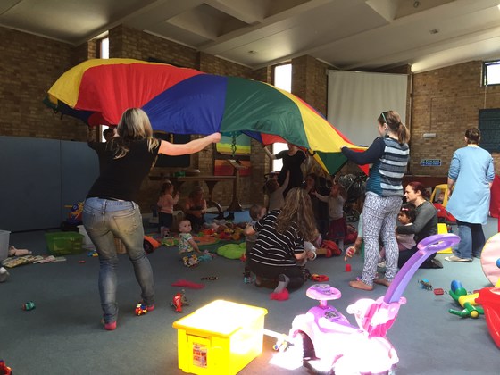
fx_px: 419
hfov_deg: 61.7
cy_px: 188
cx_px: 250
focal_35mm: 29
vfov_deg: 48.2
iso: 50
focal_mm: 4.15
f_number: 2.2
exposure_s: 1/33
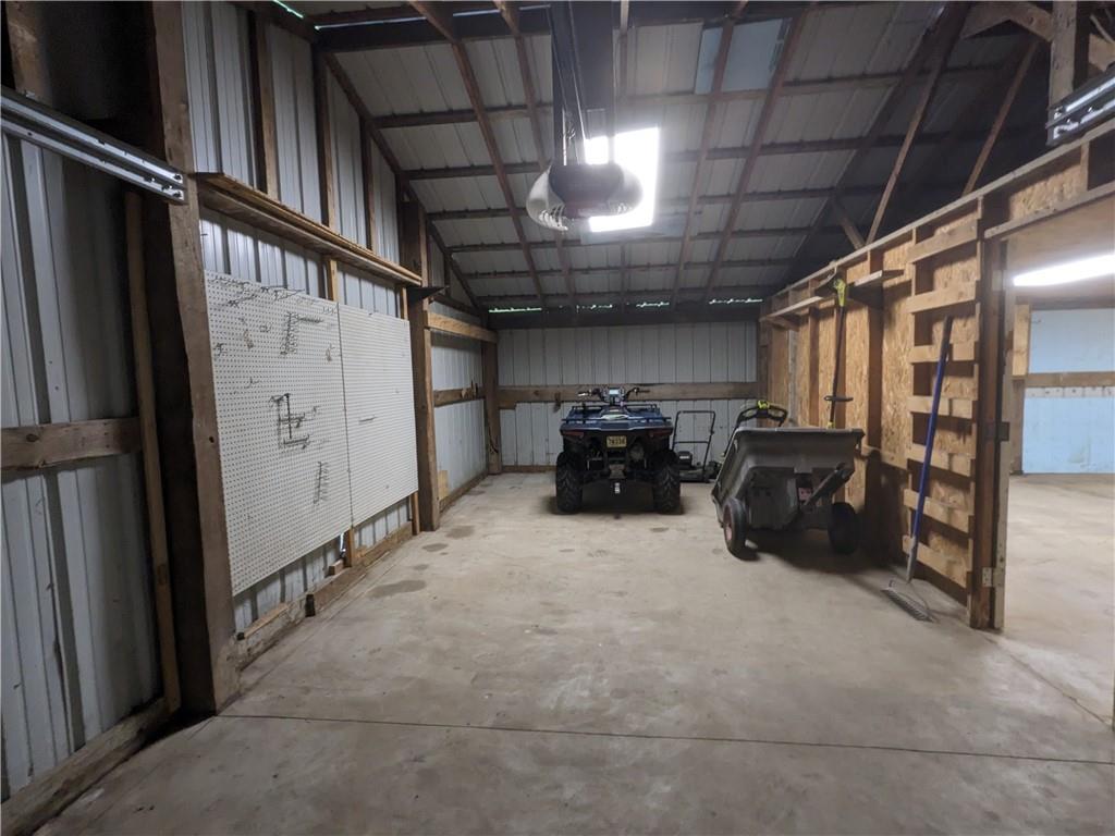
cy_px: 418
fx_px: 515
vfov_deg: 78.1
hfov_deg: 94.5
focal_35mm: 16
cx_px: 558
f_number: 2.2
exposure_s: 1/47.3
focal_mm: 2.22
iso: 411
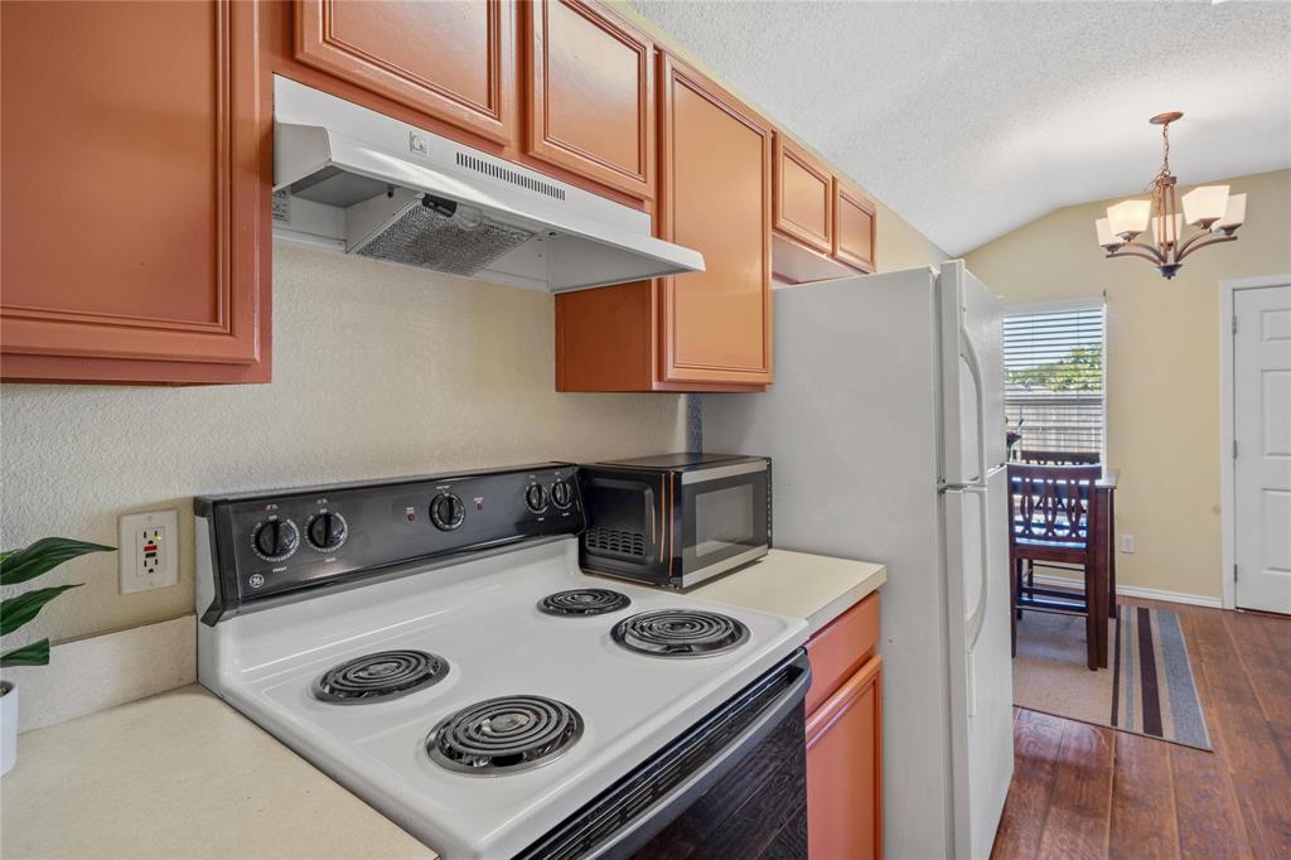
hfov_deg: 90.0
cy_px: 430
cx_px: 646
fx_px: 645
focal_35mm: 18
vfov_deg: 67.3
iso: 100
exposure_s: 2.5
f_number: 11
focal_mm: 18
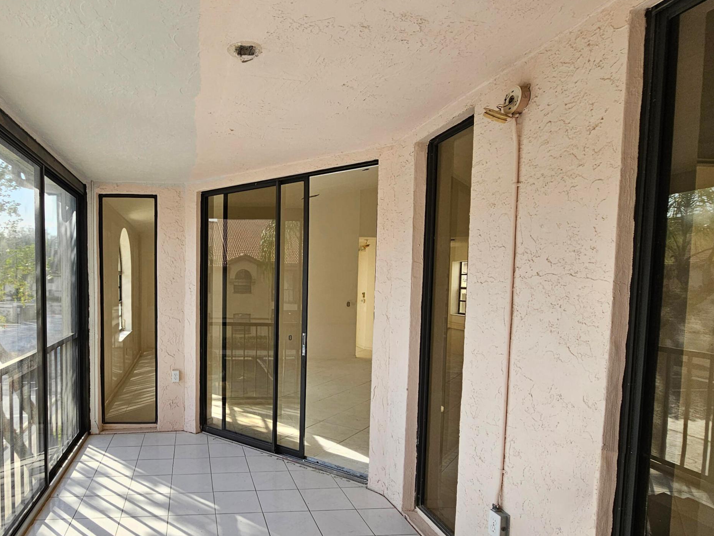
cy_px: 309
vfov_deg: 65.6
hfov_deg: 77.6
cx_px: 209
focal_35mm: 20
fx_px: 413
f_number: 2.2
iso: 64
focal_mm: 2.2
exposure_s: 1/120
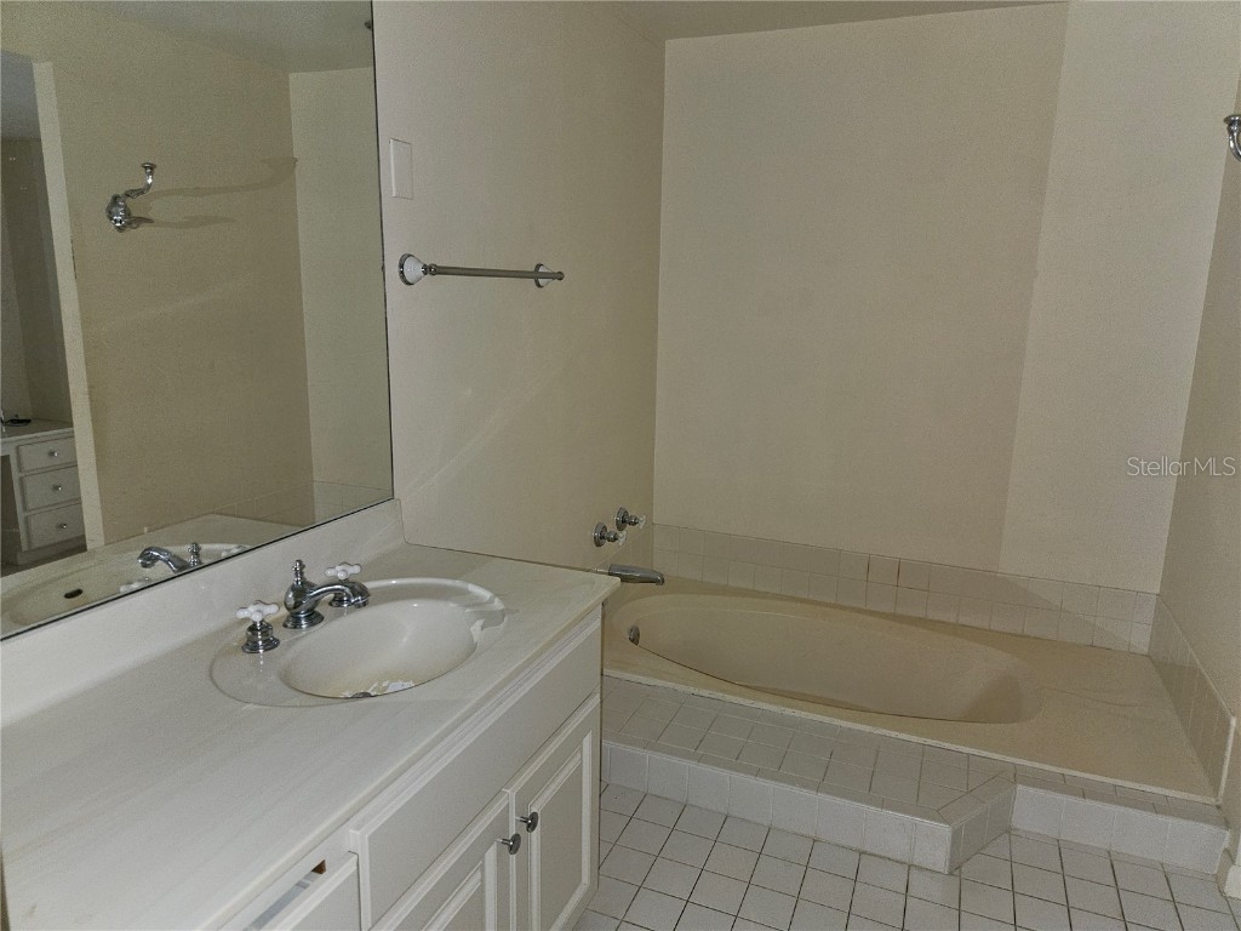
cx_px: 620
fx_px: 825
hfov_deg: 73.9
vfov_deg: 58.9
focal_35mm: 23
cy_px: 466
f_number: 1.8
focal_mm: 5.4
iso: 100
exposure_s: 1/24
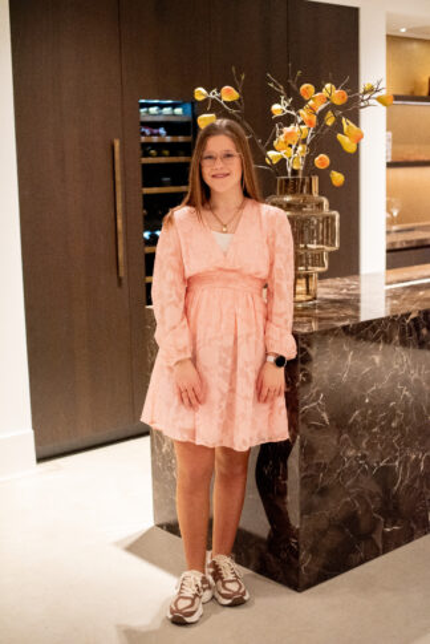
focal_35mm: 50
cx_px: 215
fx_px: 894
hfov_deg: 27.0
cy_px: 322
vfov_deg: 39.6
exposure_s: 1/500
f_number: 2.5
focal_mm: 50
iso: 8000
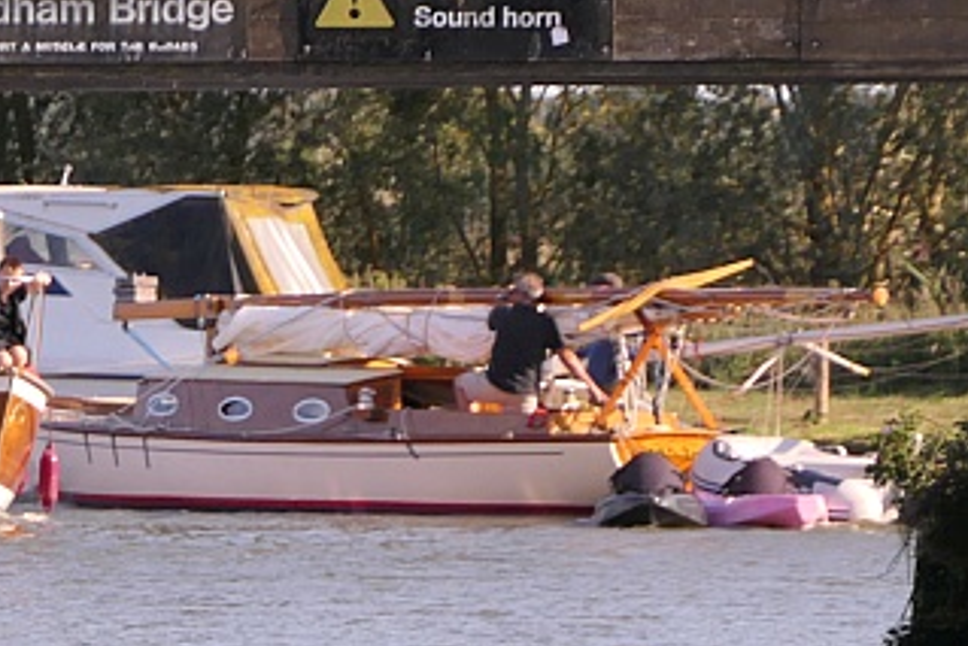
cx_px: -67
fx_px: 23161
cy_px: 729
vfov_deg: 1.6
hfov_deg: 2.4
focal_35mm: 861
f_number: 4.5
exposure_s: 1/640
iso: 200
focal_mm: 98.5
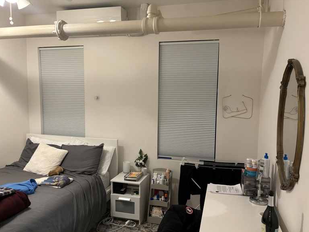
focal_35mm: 27
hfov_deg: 65.3
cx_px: 154
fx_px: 241
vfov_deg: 51.4
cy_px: 119
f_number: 1.6
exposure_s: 1/60
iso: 250
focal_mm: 5.96
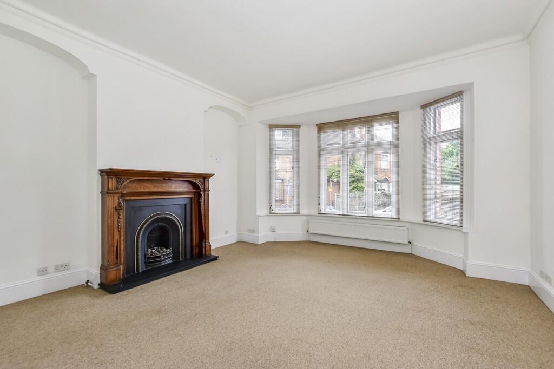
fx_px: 231
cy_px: 184
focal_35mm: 15
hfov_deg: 100.4
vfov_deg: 77.3
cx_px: 277
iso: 640
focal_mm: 10
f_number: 8
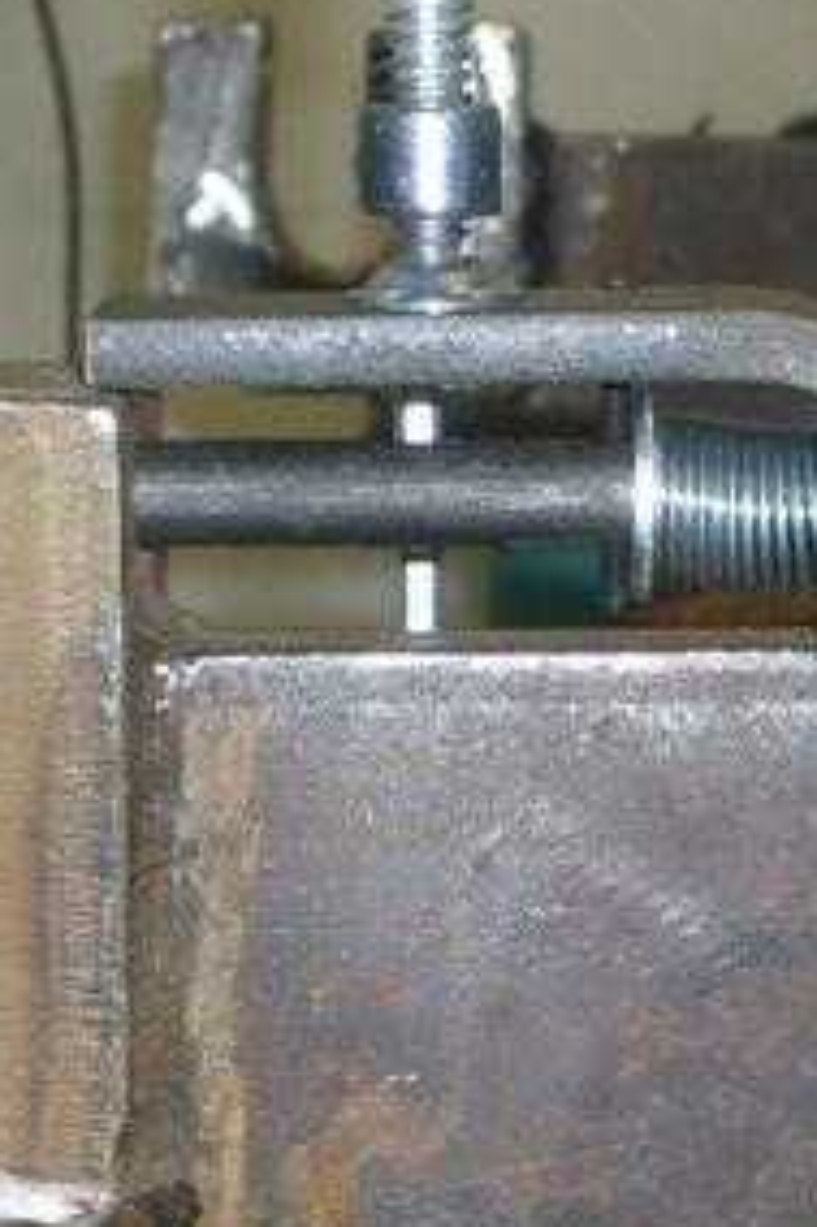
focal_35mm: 179
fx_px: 6100
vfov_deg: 11.5
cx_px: 653
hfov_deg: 7.6
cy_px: 713
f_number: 3.6
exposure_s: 1/60
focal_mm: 10.3
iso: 100
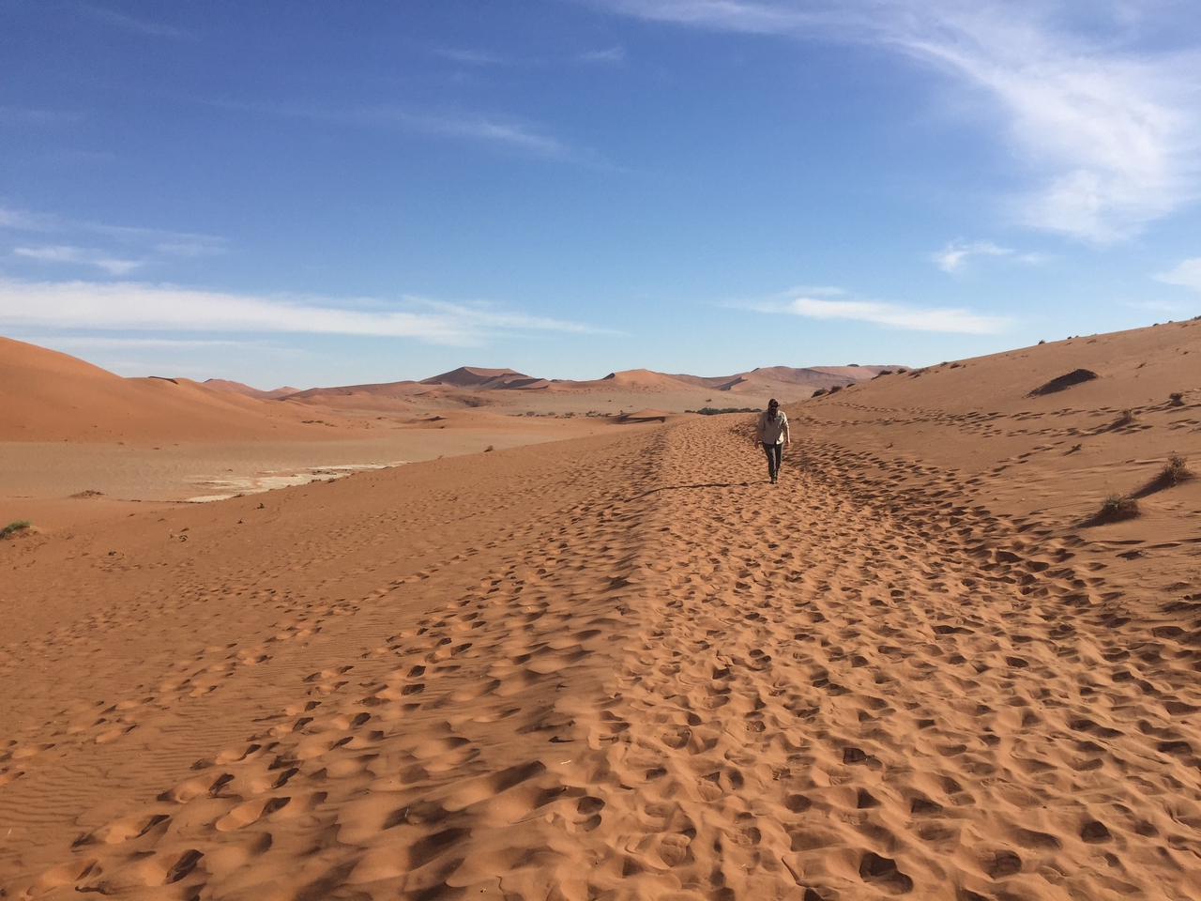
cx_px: 600
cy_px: 450
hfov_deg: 61.7
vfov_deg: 48.2
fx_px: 1006
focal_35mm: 29
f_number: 2.2
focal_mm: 4.15
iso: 32
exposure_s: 1/3300
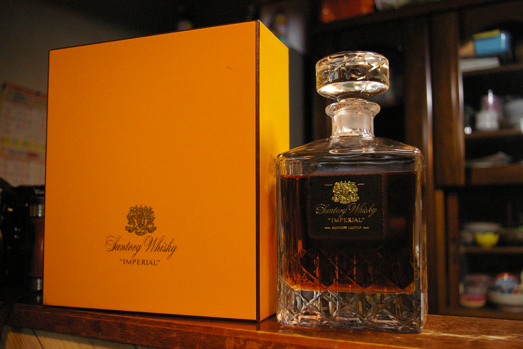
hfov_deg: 53.1
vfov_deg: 36.9
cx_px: 262
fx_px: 523
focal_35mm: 36
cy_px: 174
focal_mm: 24
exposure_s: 1/45
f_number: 4
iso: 1600
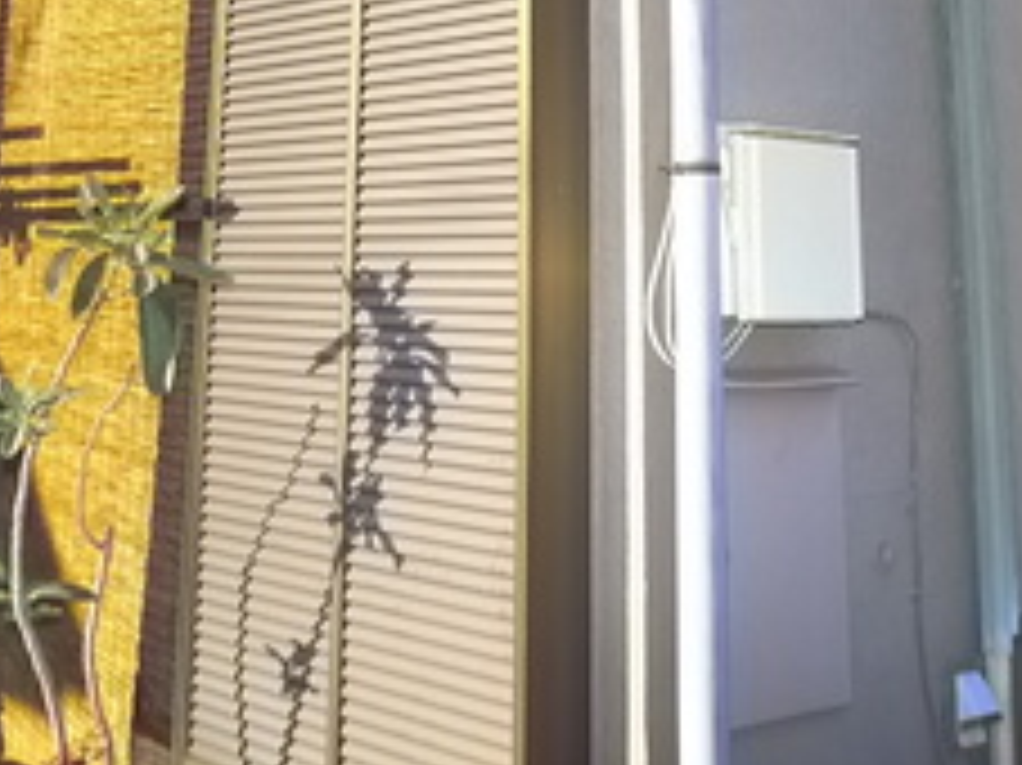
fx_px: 2184
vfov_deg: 17.7
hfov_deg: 26.3
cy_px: -407
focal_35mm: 74
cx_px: 428
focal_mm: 5.1
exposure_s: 1/500
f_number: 3.5
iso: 400
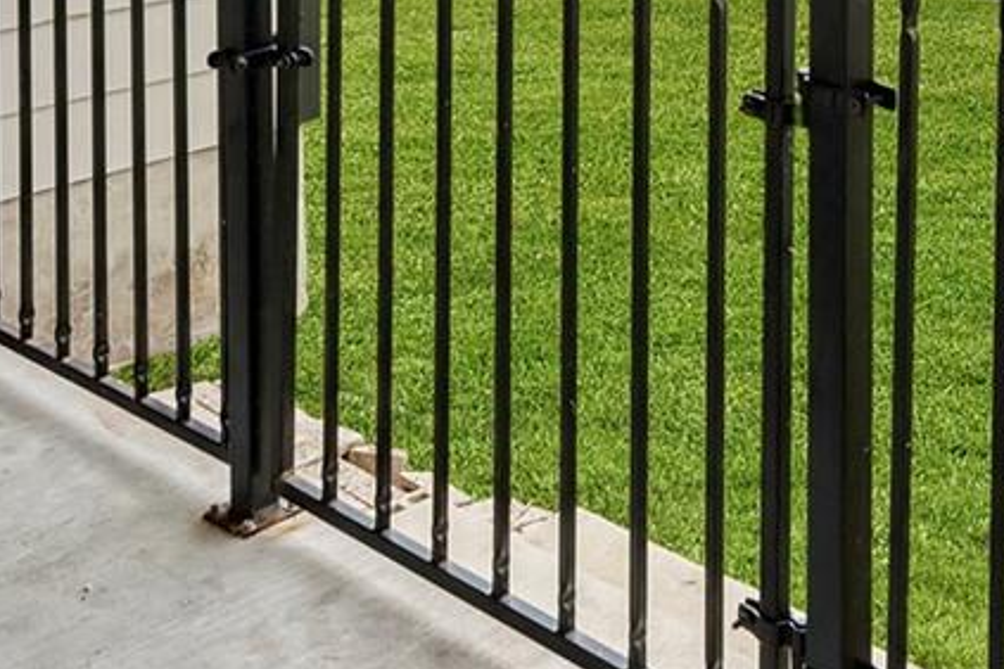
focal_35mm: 63
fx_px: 1757
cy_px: -399
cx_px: 738
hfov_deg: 31.4
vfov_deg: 18.5
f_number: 8
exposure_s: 1/320
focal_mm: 13
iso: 200
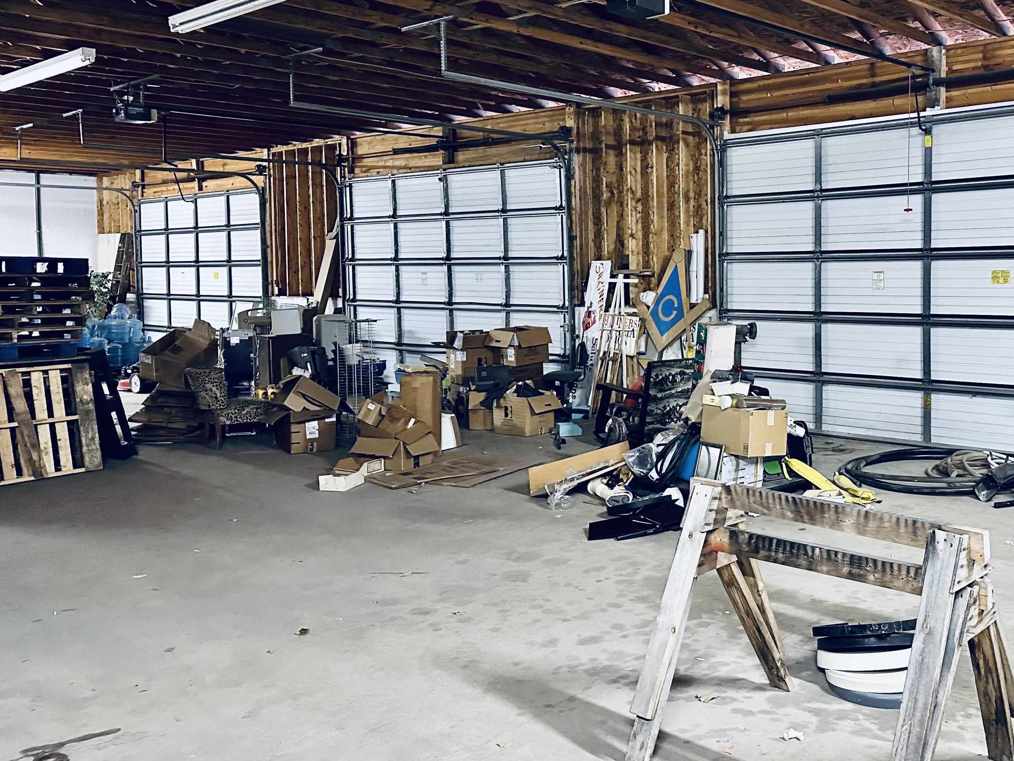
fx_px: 996
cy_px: 312
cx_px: 711
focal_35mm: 34
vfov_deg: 41.6
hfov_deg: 52.4
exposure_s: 1/40
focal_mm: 6.86
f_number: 1.78
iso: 640
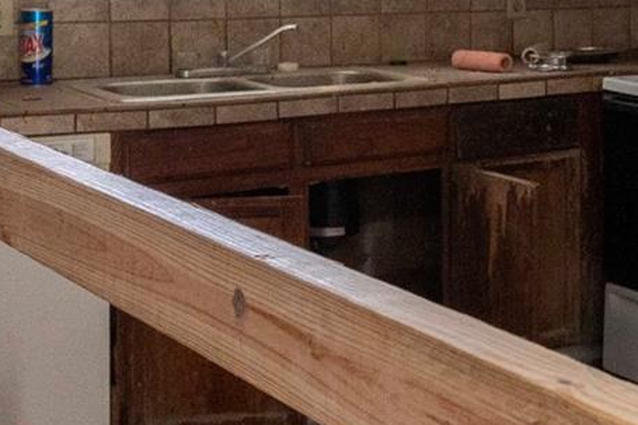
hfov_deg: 21.3
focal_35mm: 83
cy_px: 24
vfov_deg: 16.1
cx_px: 907
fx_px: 1475
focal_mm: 18.5
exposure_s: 1/60
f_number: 5.6
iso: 2500
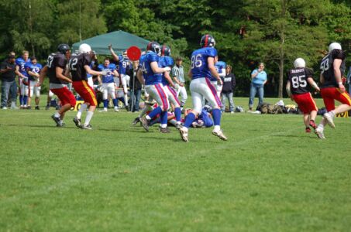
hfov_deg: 11.4
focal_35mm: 180
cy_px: 116
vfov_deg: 7.6
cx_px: 176
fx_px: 1751
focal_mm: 120
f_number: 5
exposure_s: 1/1250
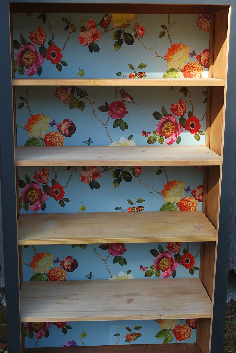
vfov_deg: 38.8
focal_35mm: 51
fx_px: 500
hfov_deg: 26.6
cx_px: 118
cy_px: 176
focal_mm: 34
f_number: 5.6
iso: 125
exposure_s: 1/125
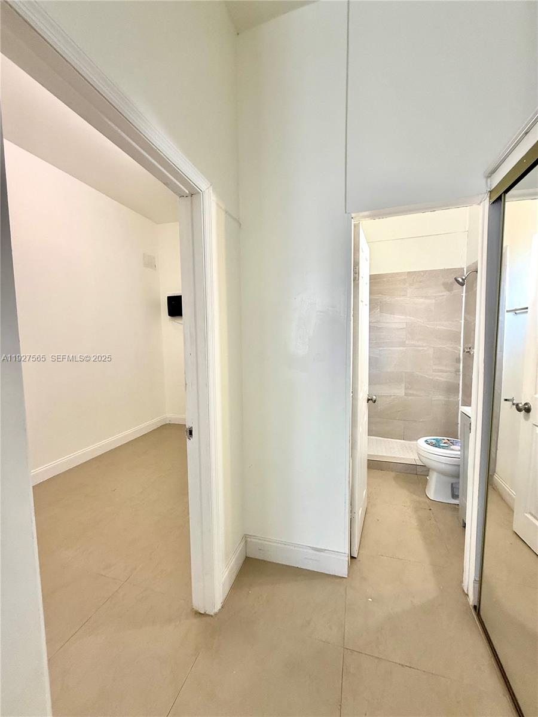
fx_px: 290
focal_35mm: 14
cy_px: 358
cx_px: 269
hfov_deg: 85.7
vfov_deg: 102.1
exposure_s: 1/120
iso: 160
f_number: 2.2
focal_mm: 2.22
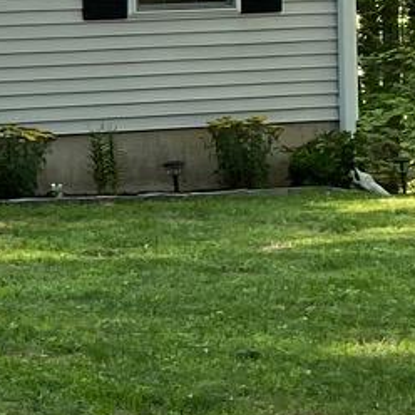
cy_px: 42
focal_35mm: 187
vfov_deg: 9.3
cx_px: -770
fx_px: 2536
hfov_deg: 8.2
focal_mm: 4.25
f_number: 1.8
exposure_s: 1/121
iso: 40
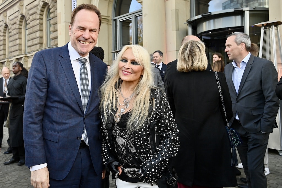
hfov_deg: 58.7
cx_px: 141
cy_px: 94
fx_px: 251
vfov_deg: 41.1
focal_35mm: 32
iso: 200
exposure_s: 1/100
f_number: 5.6
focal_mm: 32
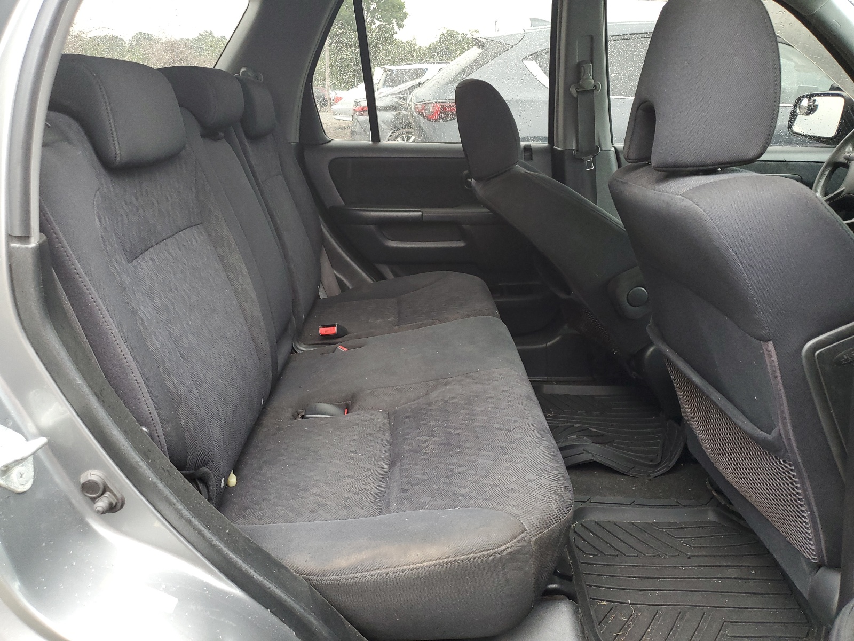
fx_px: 641
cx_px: 427
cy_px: 320
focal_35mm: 26
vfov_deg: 53.1
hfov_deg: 67.3
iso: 128
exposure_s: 1/60.2
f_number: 1.5
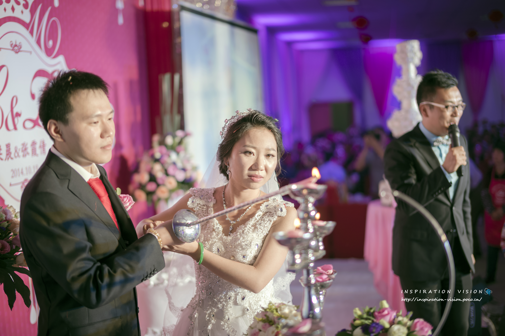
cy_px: 168
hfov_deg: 39.6
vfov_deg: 27.0
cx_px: 252
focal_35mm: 50
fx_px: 701
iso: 100
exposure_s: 1/320
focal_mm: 50
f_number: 1.4
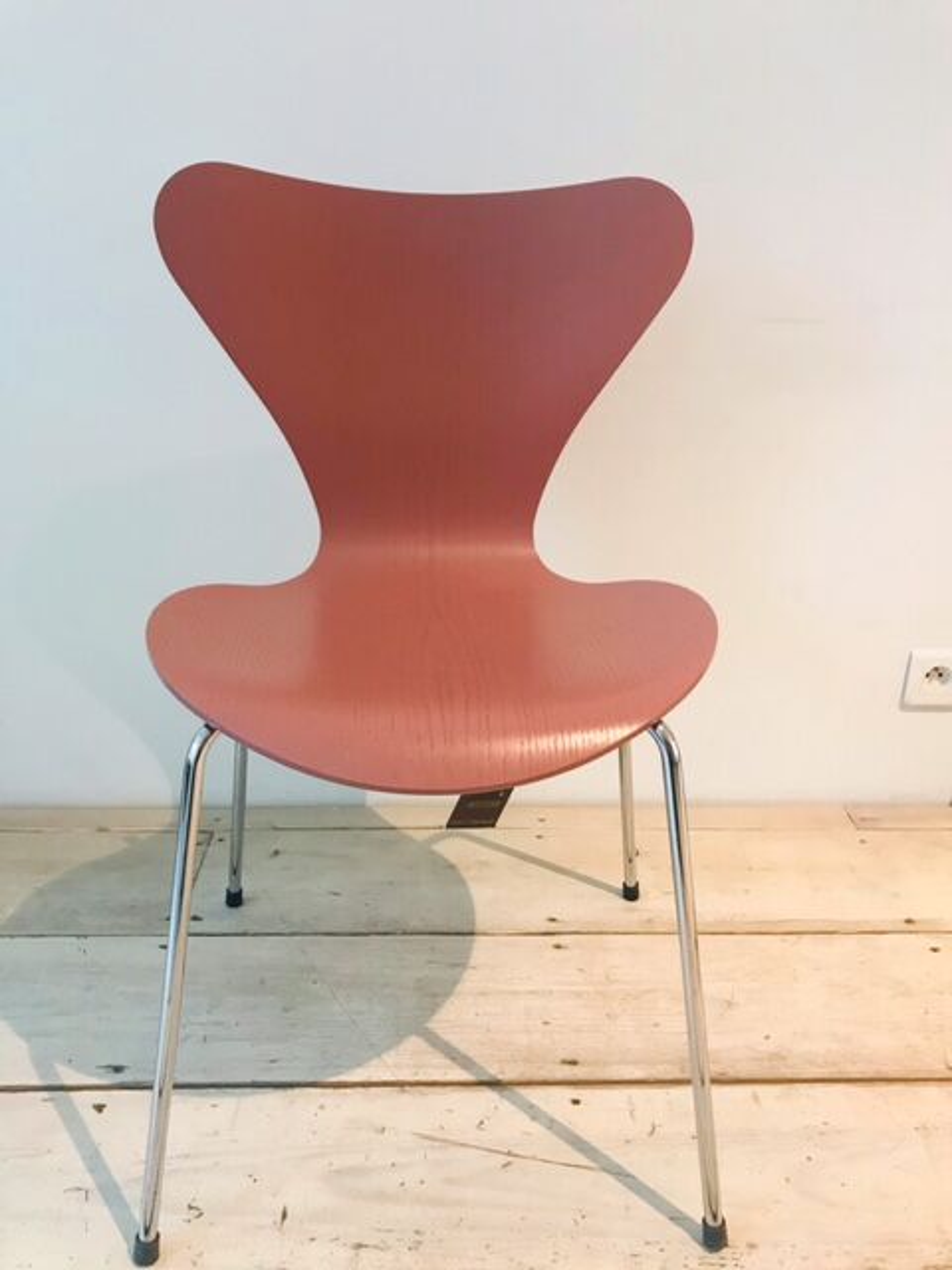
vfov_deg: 63.4
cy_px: 635
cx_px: 476
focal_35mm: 28
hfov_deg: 49.7
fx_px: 1027
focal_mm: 3.99
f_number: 1.8
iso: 50
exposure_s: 1/17
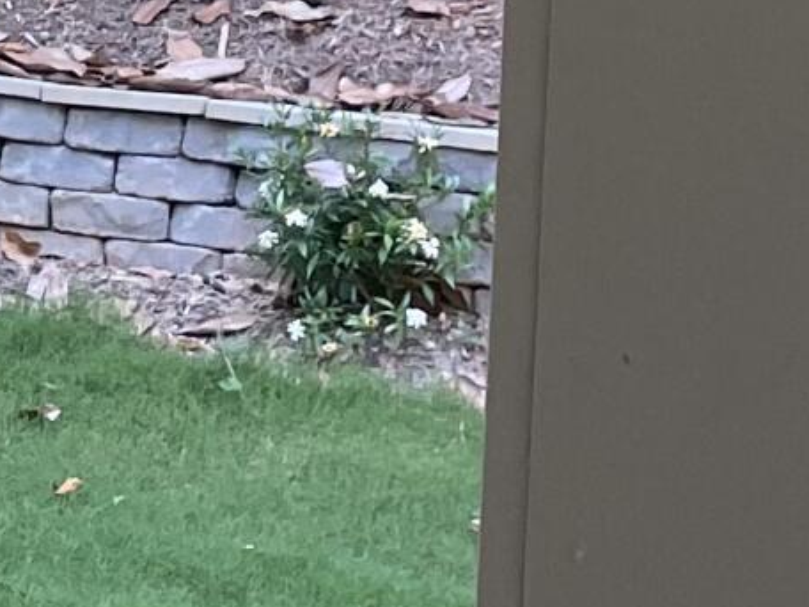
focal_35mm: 171
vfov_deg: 8.5
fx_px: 3996
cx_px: -1308
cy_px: -252
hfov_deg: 9.8
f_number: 1.6
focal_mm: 4.2
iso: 80
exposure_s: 1/121
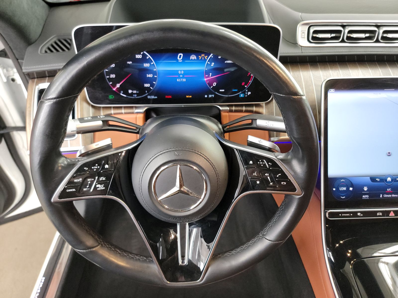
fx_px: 276
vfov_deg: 56.8
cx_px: 199
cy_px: 149
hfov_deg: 71.6
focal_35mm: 24
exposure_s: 1/59
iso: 1059
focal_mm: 6.7
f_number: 1.8
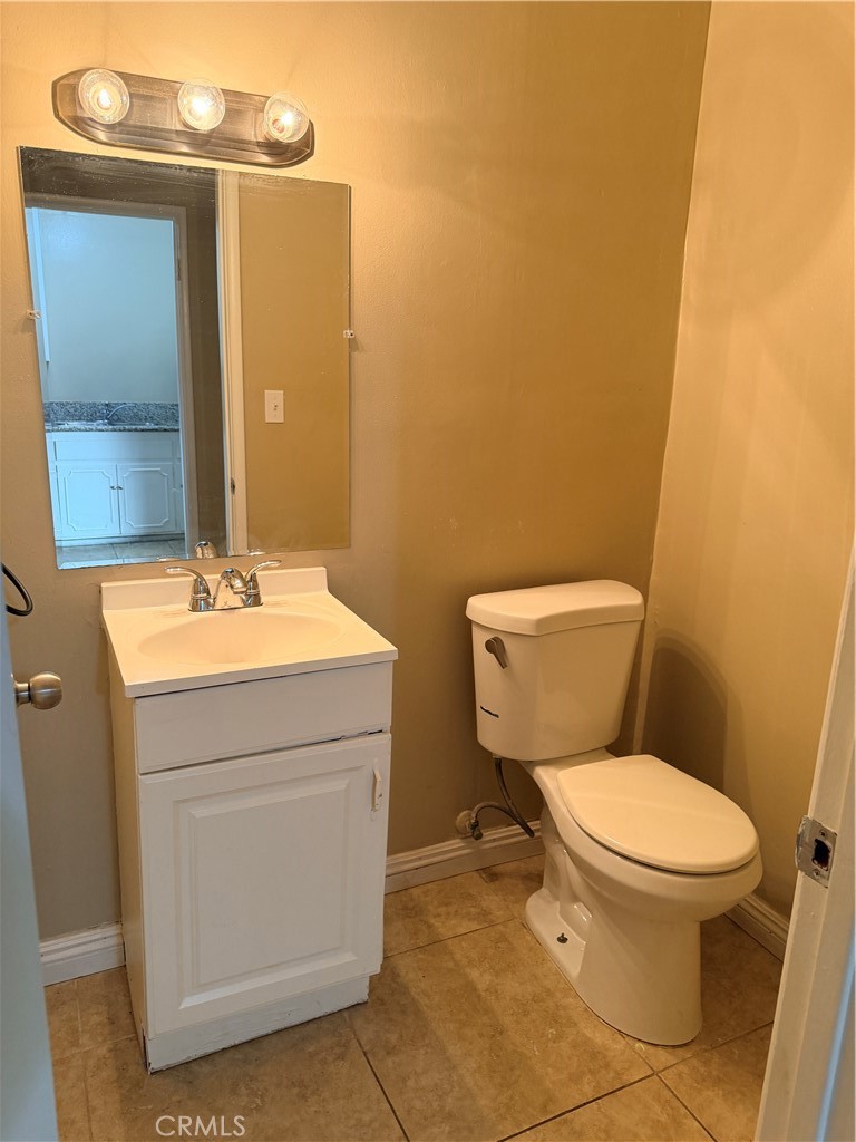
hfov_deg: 56.8
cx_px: 428
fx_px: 791
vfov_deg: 71.6
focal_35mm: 24
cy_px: 571
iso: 200
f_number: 1.78
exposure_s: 1/60
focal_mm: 6.76
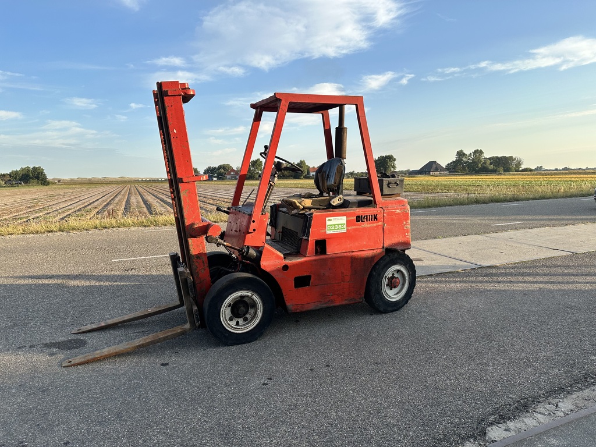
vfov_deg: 56.8
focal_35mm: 24
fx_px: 413
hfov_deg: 71.6
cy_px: 224
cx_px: 298
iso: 80
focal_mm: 6.86
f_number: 1.78
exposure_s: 1/1949
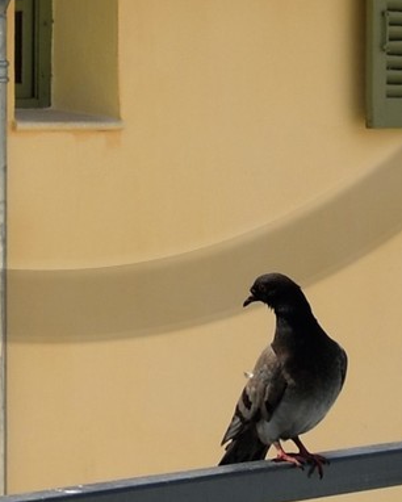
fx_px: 4815
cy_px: -273
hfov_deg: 4.8
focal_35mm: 324
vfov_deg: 5.9
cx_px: 43
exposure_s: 1/250
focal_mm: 55
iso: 200
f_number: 14
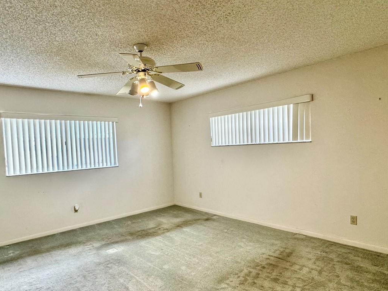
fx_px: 247
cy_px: 160
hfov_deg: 76.2
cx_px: 175
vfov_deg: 61.0
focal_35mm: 22
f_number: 2.2
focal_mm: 2.22
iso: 160
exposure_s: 1/60
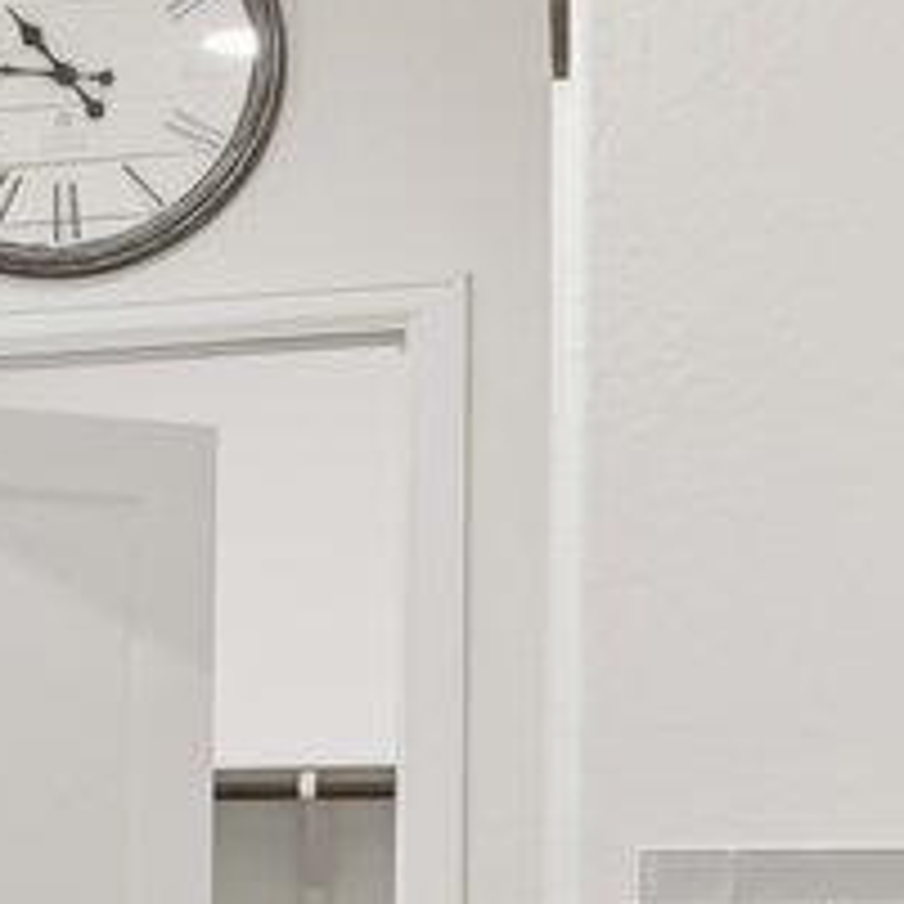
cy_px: 929
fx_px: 3575
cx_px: -1250
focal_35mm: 121
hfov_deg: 11.8
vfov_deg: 14.2
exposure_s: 1/25
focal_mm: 14
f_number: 8
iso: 800
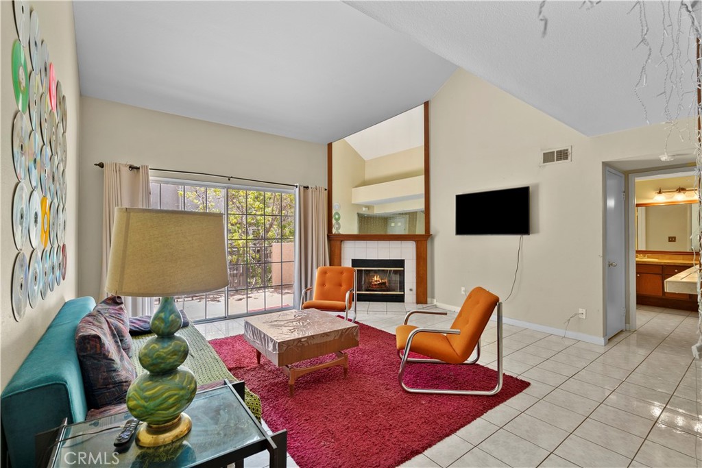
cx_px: 351
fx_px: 312
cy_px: 234
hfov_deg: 96.7
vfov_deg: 73.8
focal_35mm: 16
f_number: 6.3
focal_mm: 16
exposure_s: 1/8
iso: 250
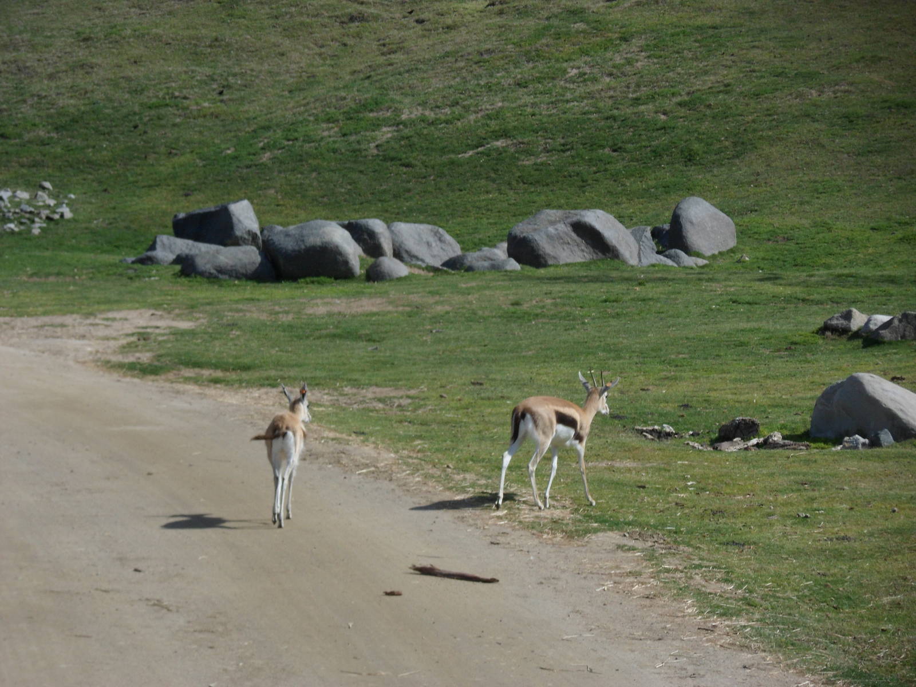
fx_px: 4287
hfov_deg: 12.2
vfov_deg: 9.2
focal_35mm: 162
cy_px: 344
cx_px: 458
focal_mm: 28.7
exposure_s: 1/750
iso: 80
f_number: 5.5
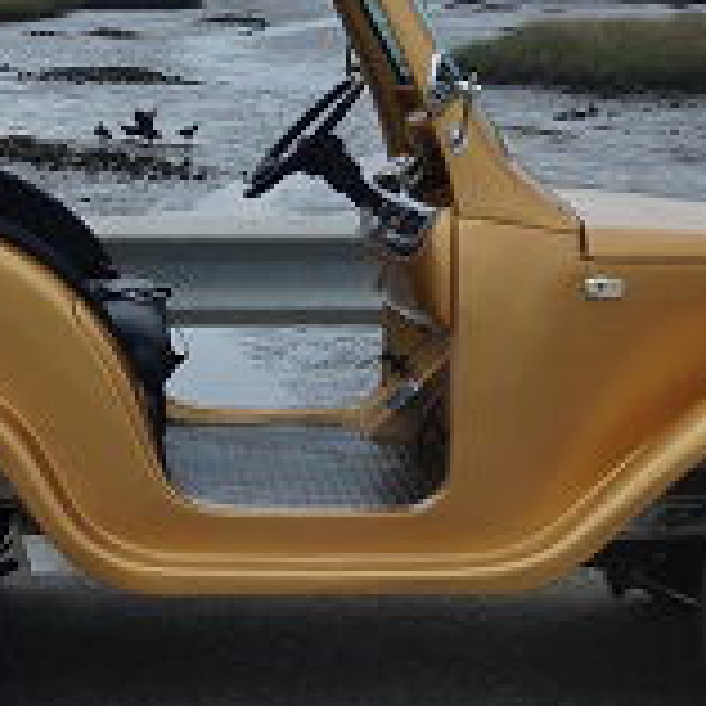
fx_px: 2192
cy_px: 218
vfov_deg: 18.2
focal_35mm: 95
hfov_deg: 18.2
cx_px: 166
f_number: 11
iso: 100
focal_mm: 26
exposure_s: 1/100
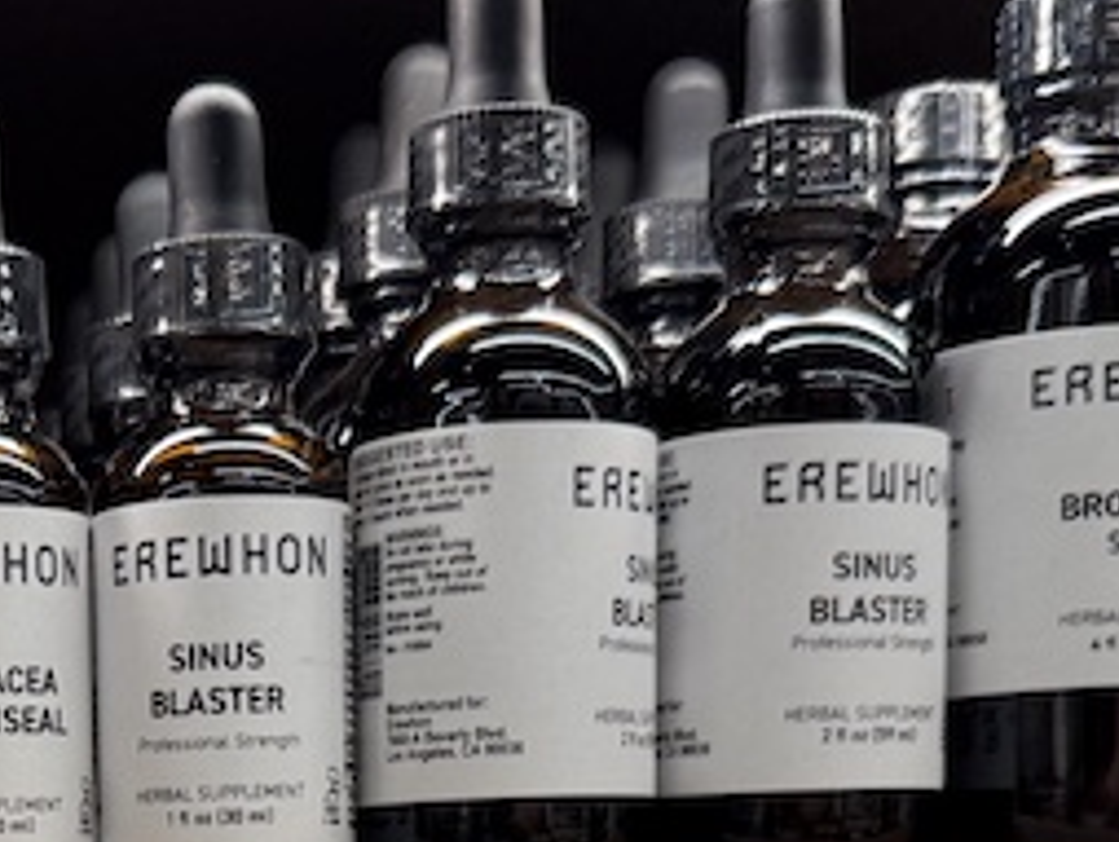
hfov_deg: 22.3
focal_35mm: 85
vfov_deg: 16.0
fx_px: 2750
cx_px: 53
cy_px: 1263
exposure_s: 1/121
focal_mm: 6.76
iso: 160
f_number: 1.78
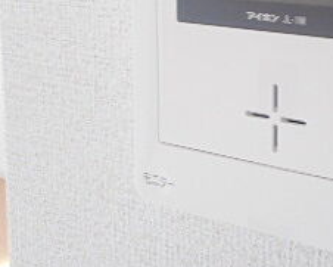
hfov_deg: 26.9
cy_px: 0
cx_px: 271
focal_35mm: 69
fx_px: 680
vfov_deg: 21.4
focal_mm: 4.5
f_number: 3.7
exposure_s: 1/25
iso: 400
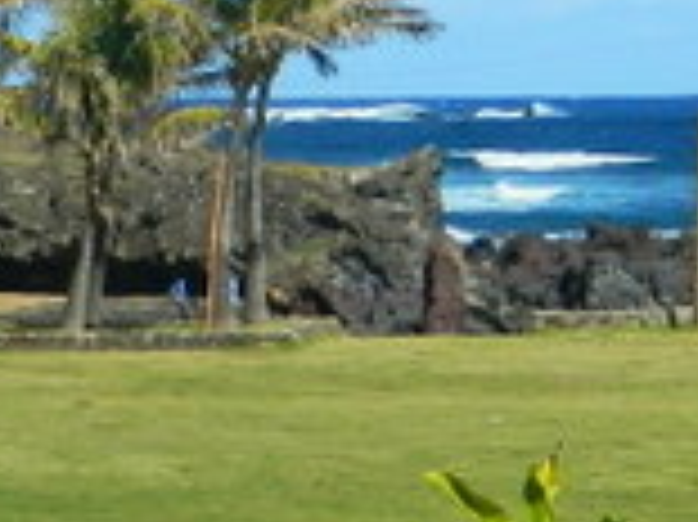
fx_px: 4654
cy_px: -266
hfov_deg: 8.6
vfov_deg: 6.3
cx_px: 554
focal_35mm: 231
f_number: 9.4
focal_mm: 6.2
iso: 80
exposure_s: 1/200
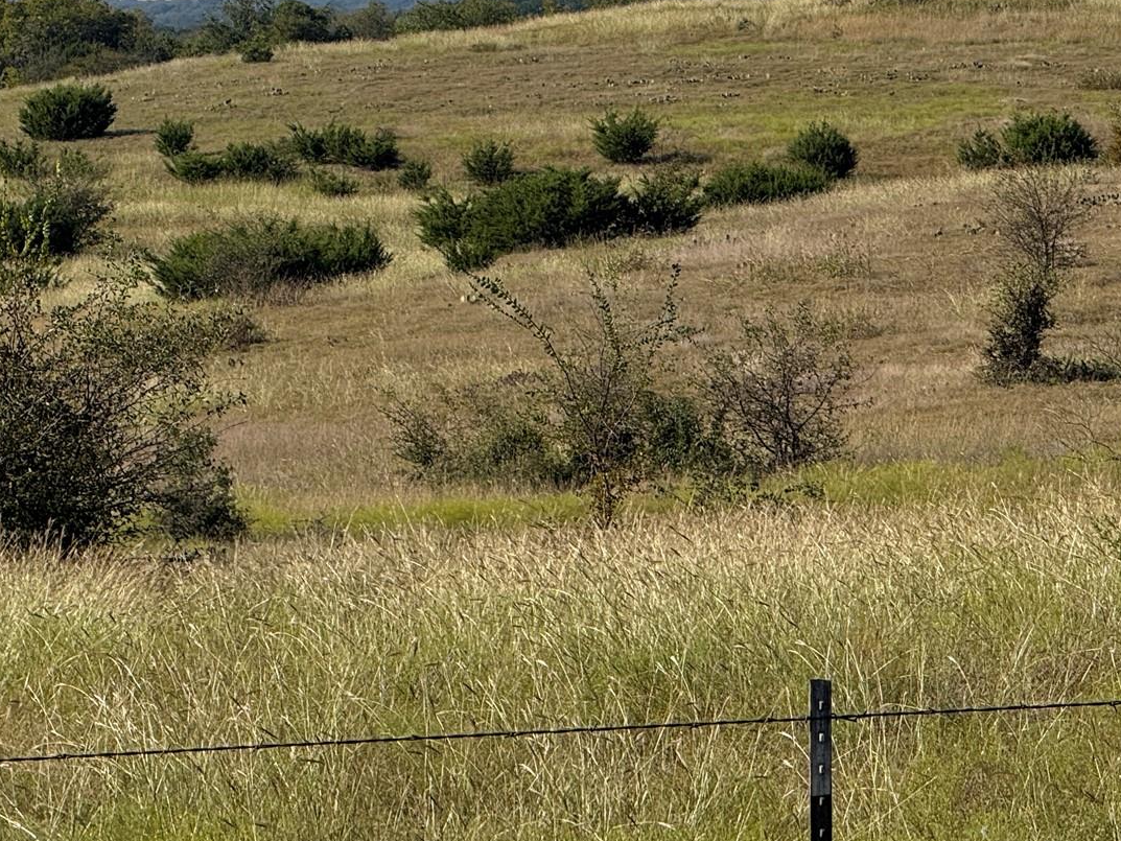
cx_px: 130
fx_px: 7417
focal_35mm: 229
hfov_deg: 8.6
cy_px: 104
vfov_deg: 6.5
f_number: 2.8
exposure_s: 1/2439
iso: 50
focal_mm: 15.66
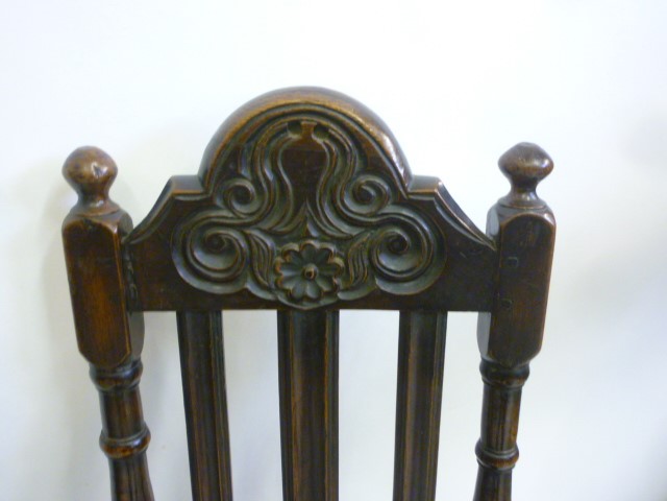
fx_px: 636
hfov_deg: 55.4
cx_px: 334
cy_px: 250
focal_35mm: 33
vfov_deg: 42.9
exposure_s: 1/15
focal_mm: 5.2
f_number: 3.3
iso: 400
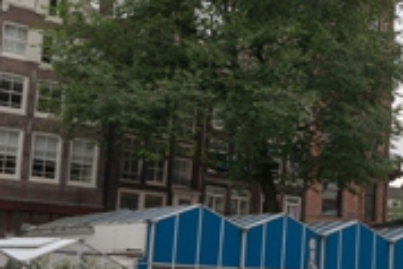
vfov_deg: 18.0
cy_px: 144
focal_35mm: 76
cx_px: 417
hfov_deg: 25.2
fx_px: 851
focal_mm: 18
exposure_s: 1/80
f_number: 9
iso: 100
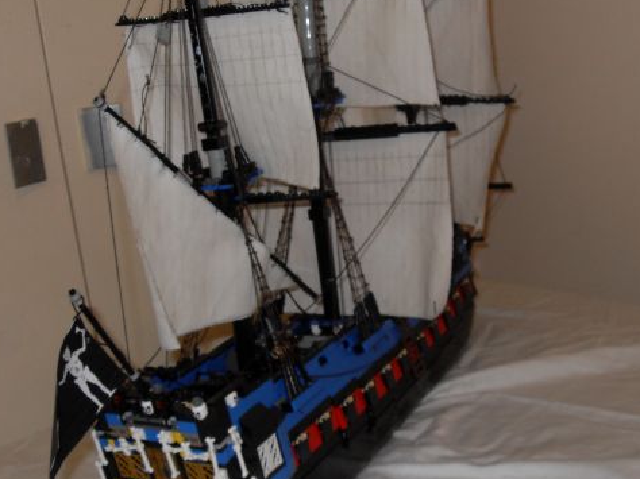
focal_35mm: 50
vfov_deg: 29.1
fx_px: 924
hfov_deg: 38.2
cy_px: 271
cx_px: 352
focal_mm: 6.3
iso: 100
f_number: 2.8
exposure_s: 1/45
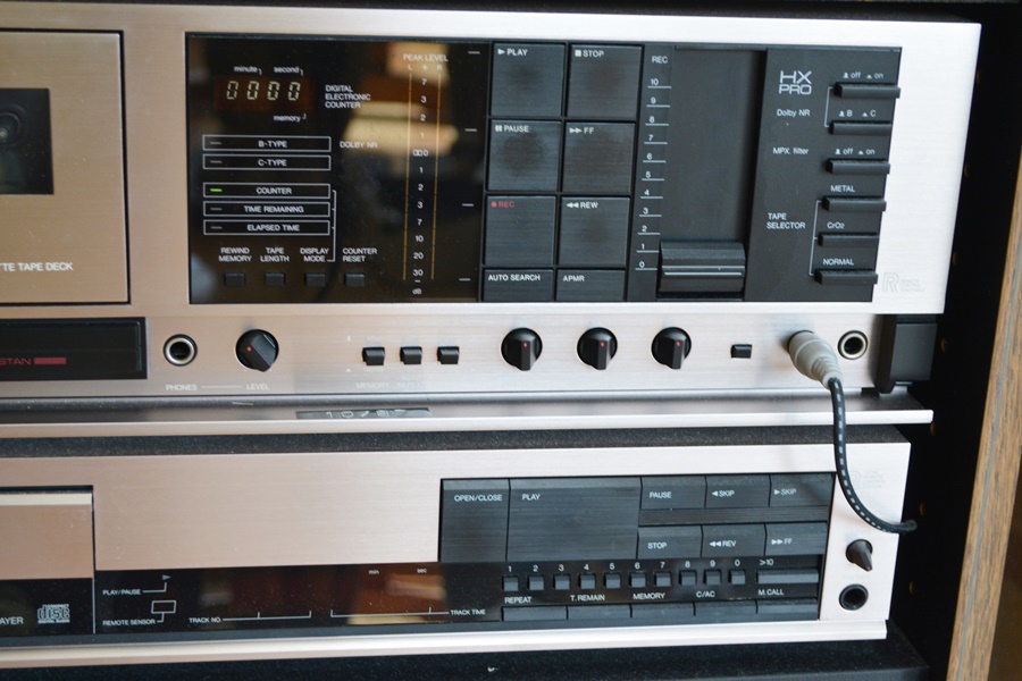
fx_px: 1618
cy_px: 340
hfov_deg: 35.1
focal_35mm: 57
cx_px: 511
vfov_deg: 23.8
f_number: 5
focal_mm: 38
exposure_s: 1/60
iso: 640
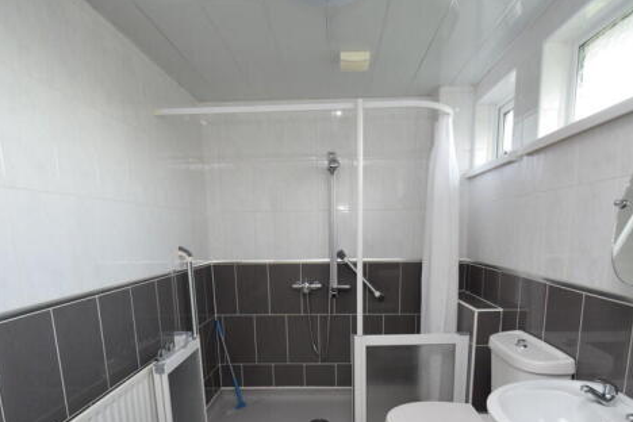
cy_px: 291
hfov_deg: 81.2
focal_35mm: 21
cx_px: 329
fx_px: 369
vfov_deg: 57.8
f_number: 3.5
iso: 1000
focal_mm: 10
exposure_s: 1/60
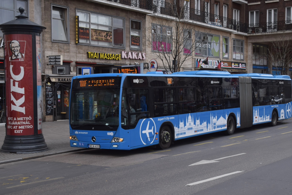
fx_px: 560
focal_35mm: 69
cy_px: 96
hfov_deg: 29.2
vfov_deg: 19.7
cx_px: 152
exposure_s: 1/400
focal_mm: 44
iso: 200
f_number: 14
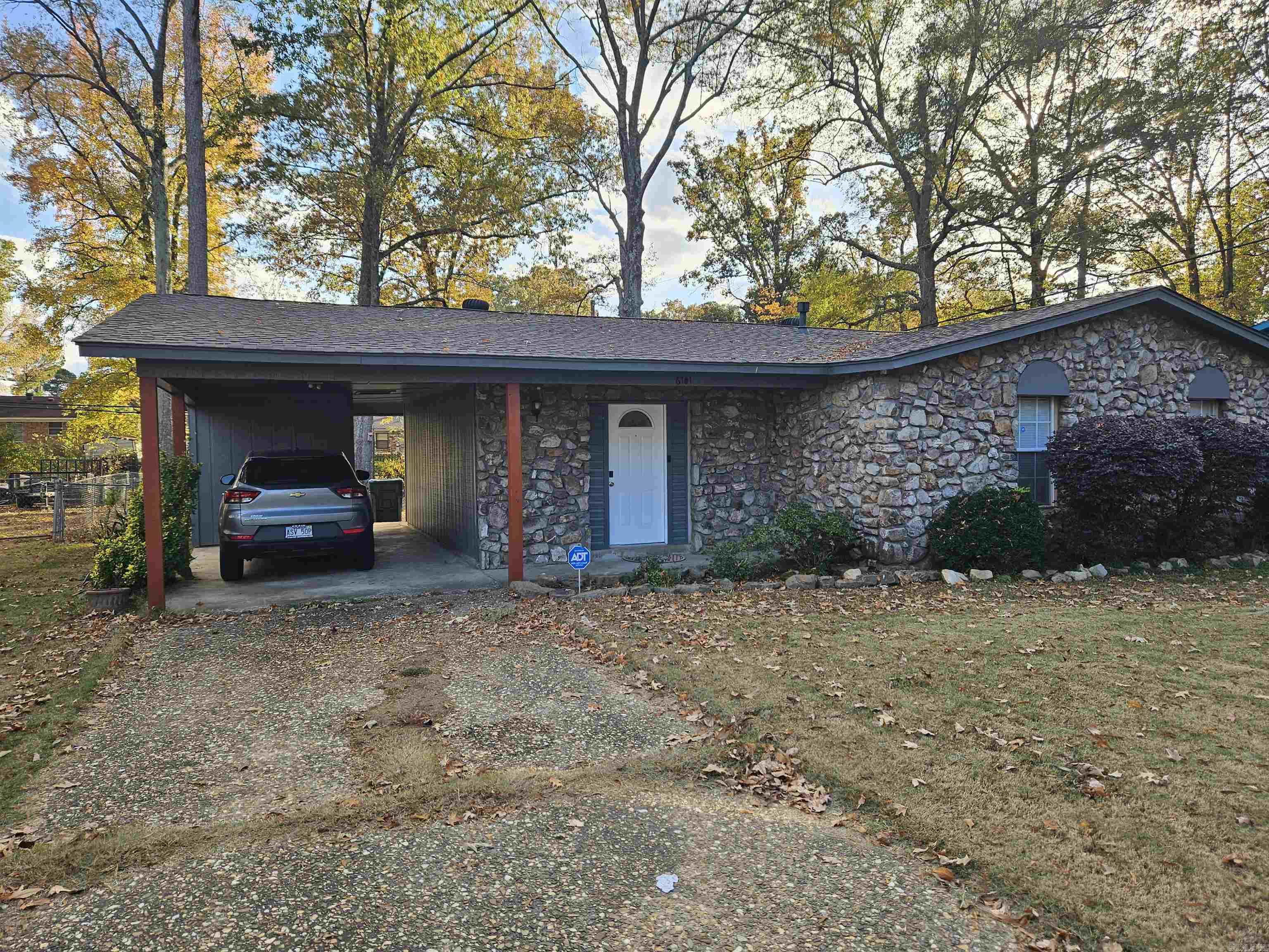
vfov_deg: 58.9
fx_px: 843
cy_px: 476
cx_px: 634
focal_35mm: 23
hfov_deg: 73.9
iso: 25
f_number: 1.8
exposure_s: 1/359
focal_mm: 5.4
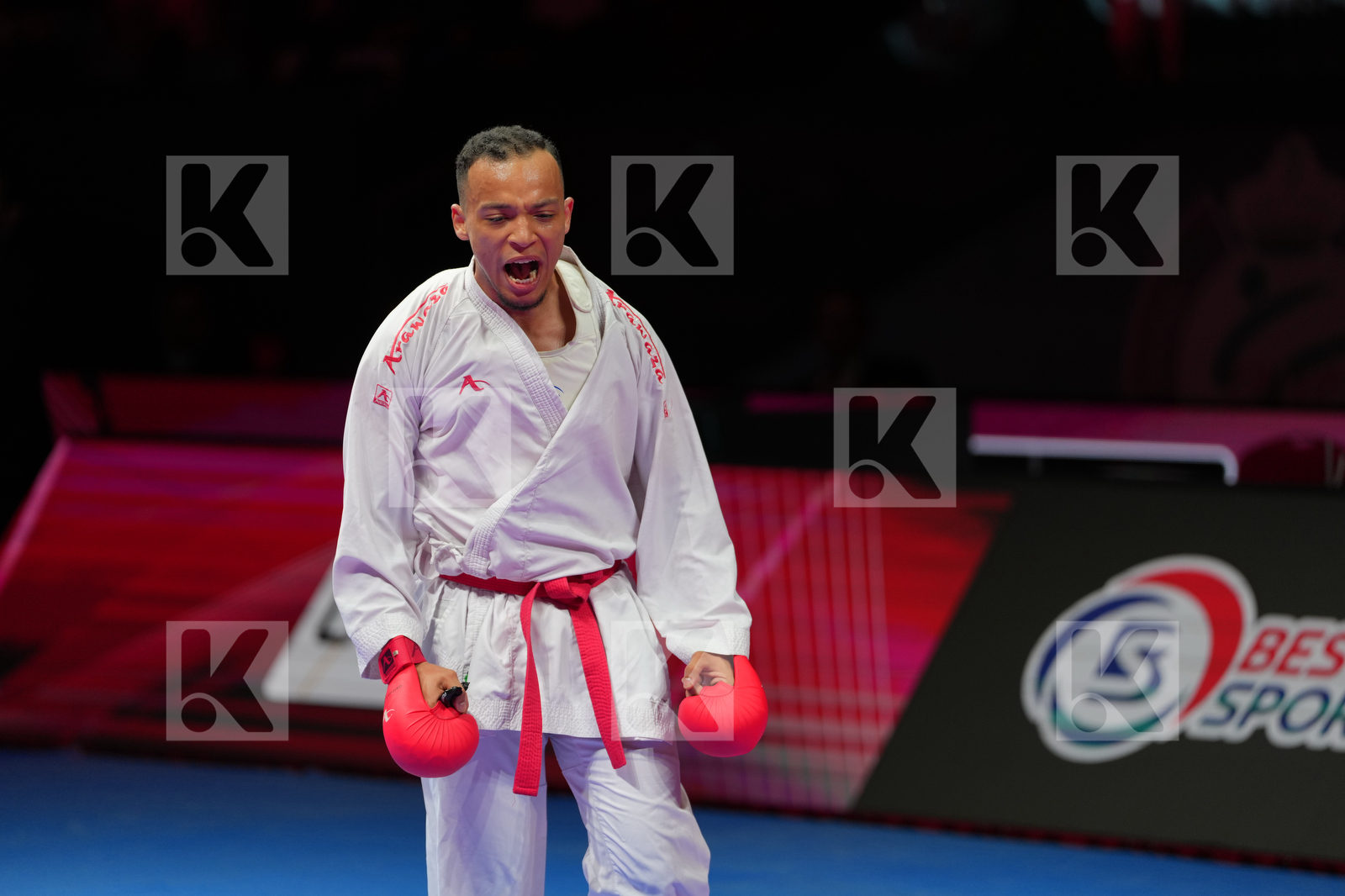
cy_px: 448
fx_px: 7470
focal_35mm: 200
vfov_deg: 6.9
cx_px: 672
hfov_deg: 10.3
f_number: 2.8
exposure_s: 1/1000
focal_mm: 200
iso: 640
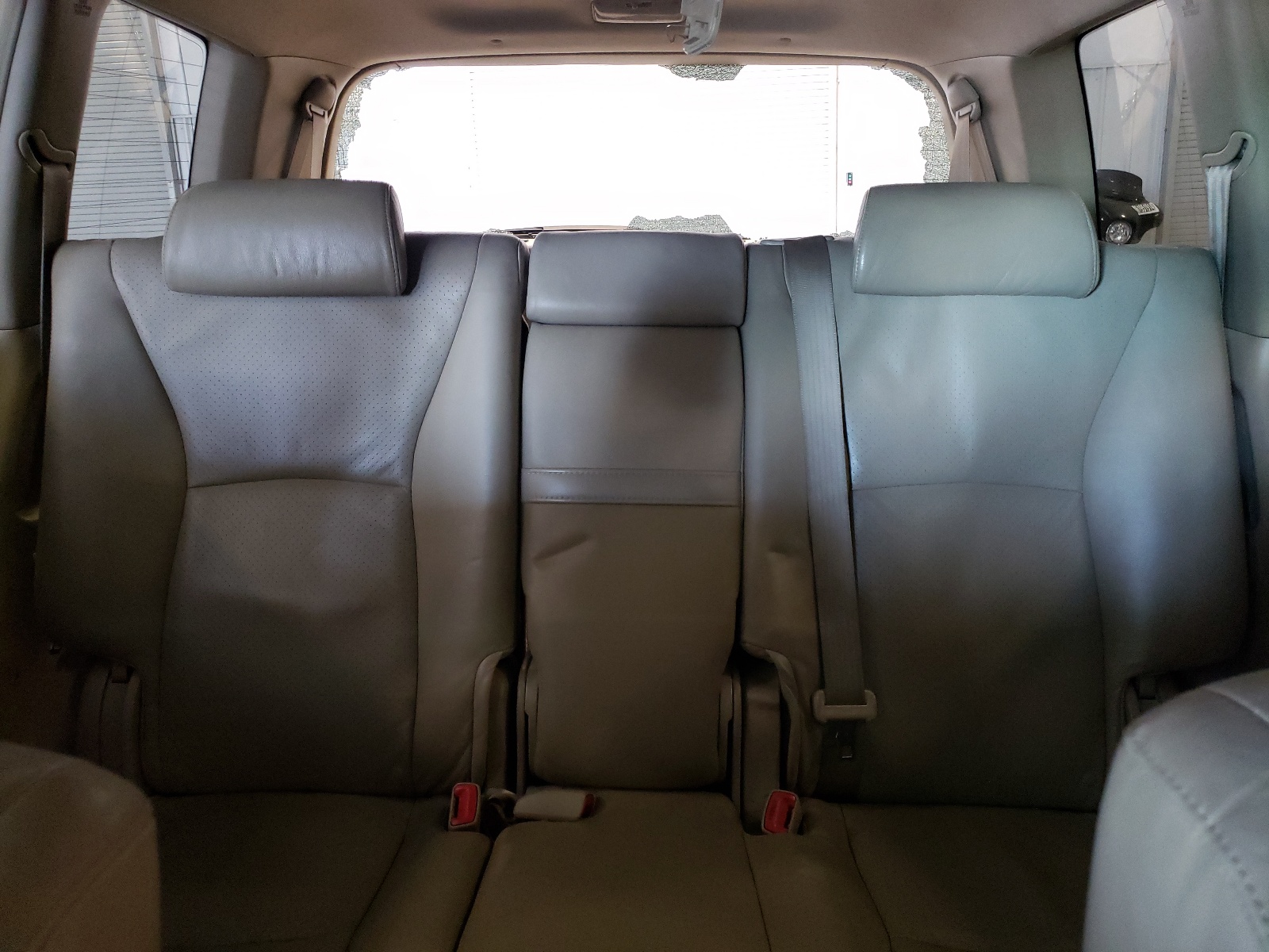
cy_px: 476
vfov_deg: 53.1
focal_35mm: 26
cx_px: 634
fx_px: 953
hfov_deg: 67.3
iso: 353
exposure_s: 1/30
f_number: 1.5
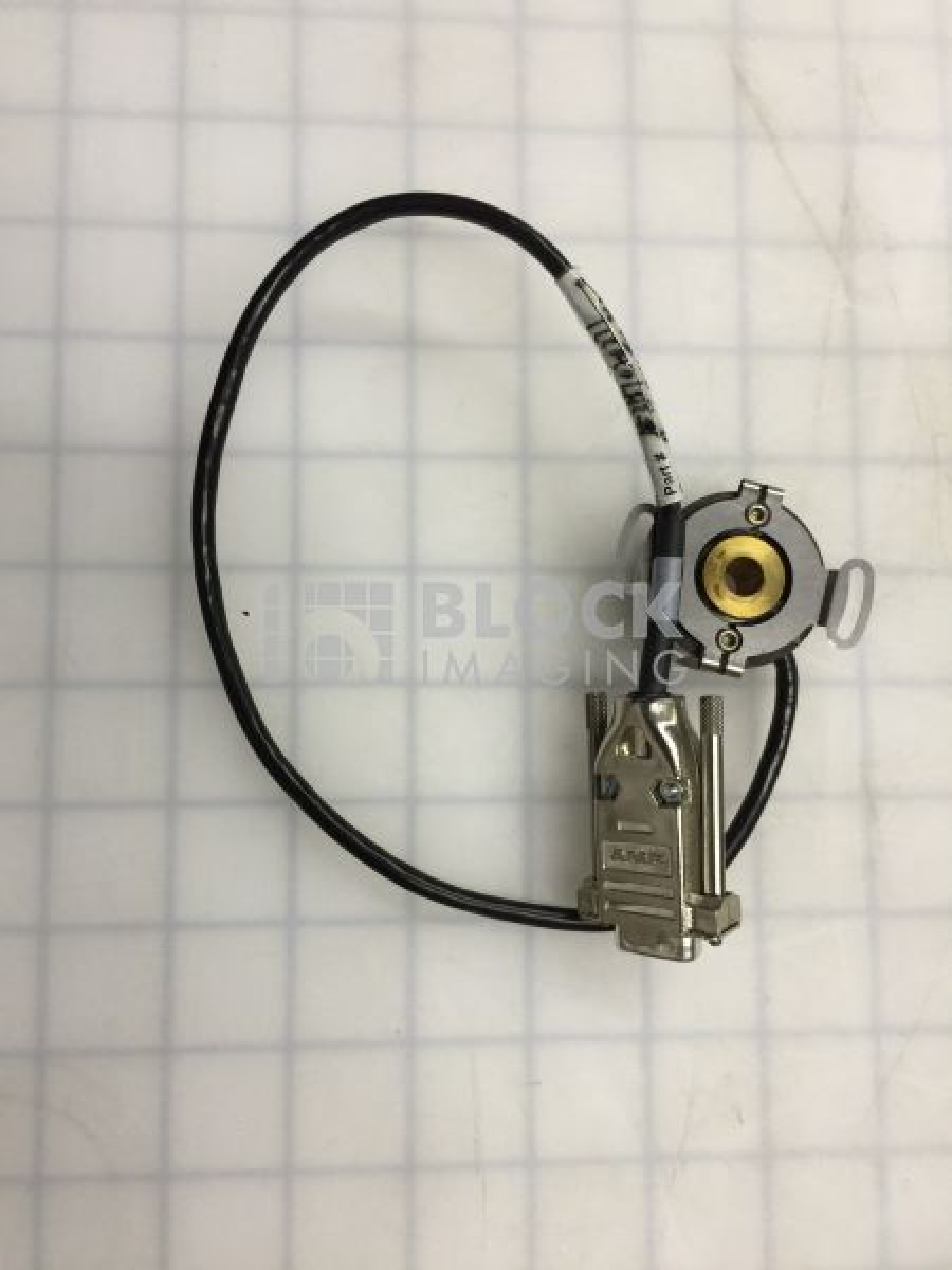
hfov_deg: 48.2
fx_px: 1063
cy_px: 635
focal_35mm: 29
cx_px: 476
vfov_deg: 61.7
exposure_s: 1/30
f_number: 2.2
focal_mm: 4.15
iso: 40
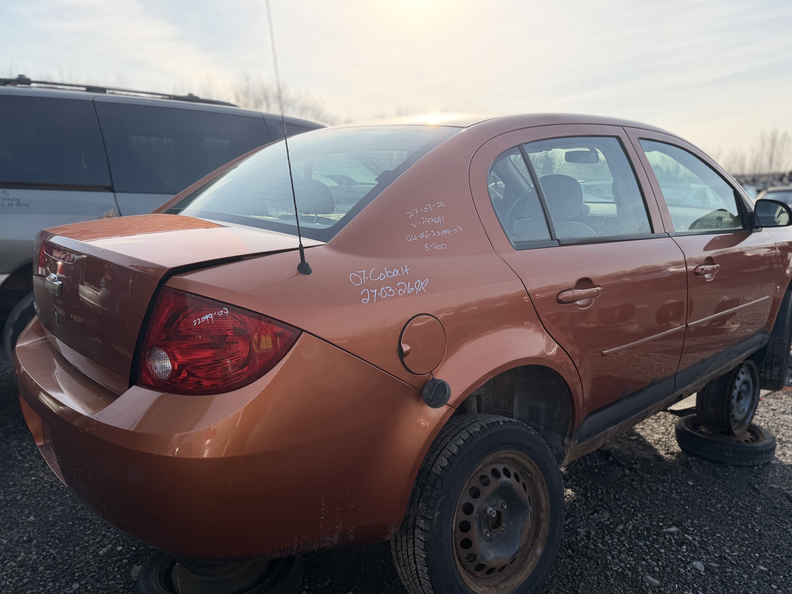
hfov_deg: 67.2
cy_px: 316
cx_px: 420
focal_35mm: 26
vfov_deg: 53.0
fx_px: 595
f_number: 1.78
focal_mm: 6.76
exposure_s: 1/2299
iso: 80
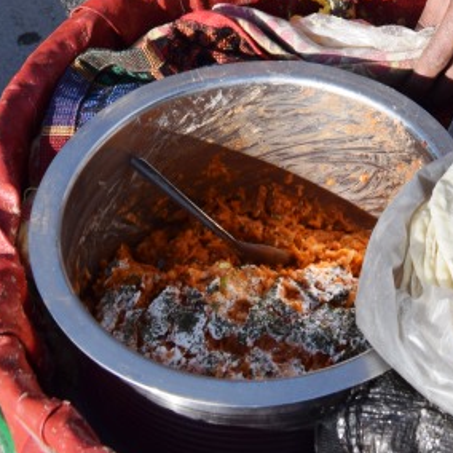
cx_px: 431
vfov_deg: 16.7
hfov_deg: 18.5
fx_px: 1362
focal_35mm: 92
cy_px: -274
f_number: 8
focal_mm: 20
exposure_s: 1/250
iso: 100
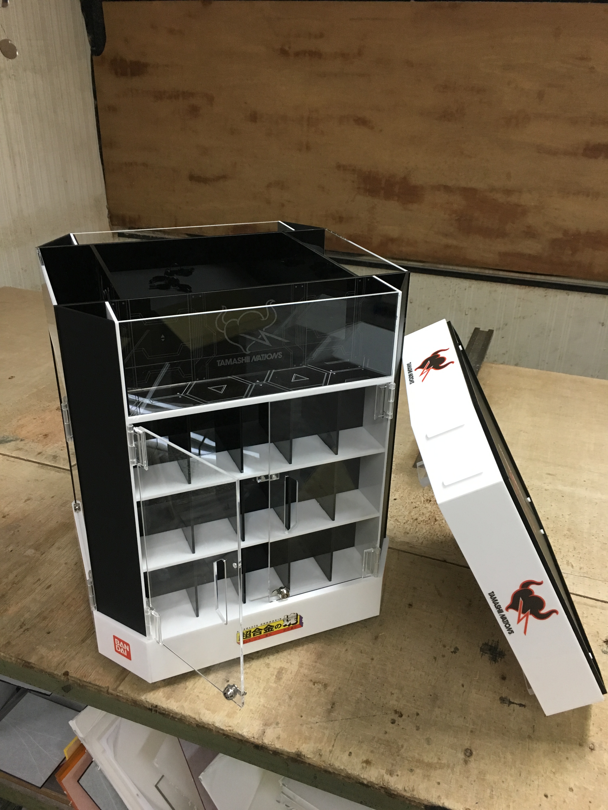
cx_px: 304
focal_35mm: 29
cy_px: 405
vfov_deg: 61.7
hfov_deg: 48.2
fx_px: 679
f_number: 2.2
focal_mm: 4.15
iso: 125
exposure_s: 1/30
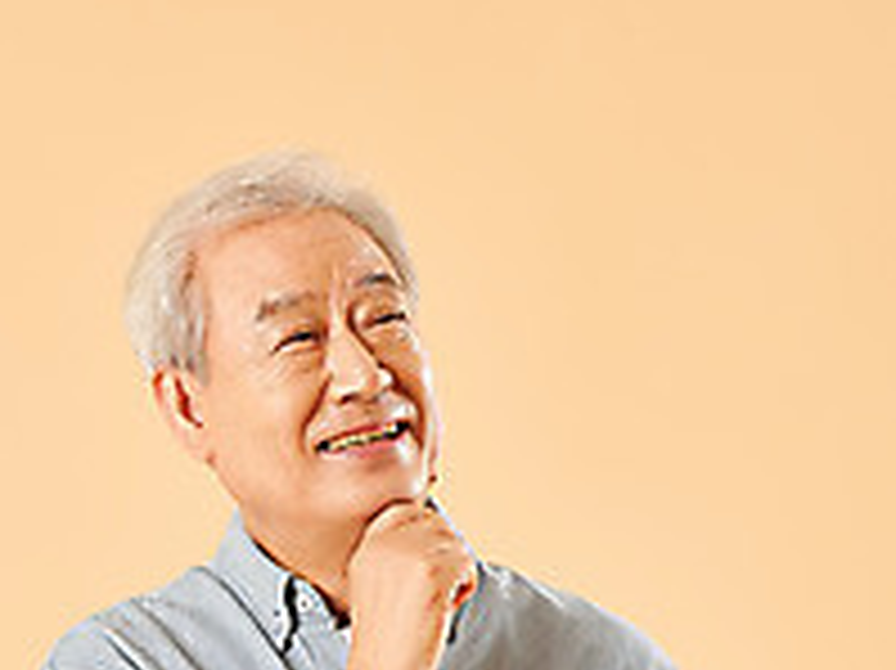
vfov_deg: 4.8
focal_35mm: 310
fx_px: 8019
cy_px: 818
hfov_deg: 6.4
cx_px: 407
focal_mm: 160
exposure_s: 1/125
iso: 100
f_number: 8
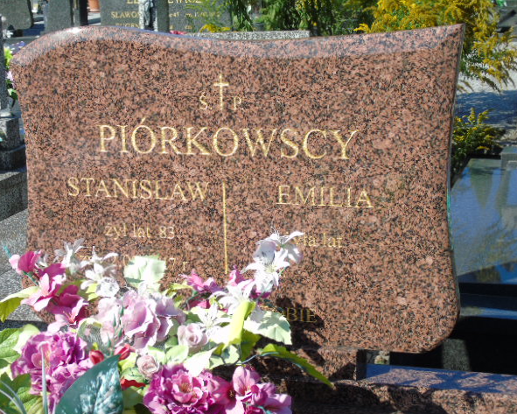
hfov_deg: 25.4
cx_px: 248
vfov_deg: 20.4
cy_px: 209
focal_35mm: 75
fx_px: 1148
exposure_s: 1/400
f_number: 4.7
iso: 80
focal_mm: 13
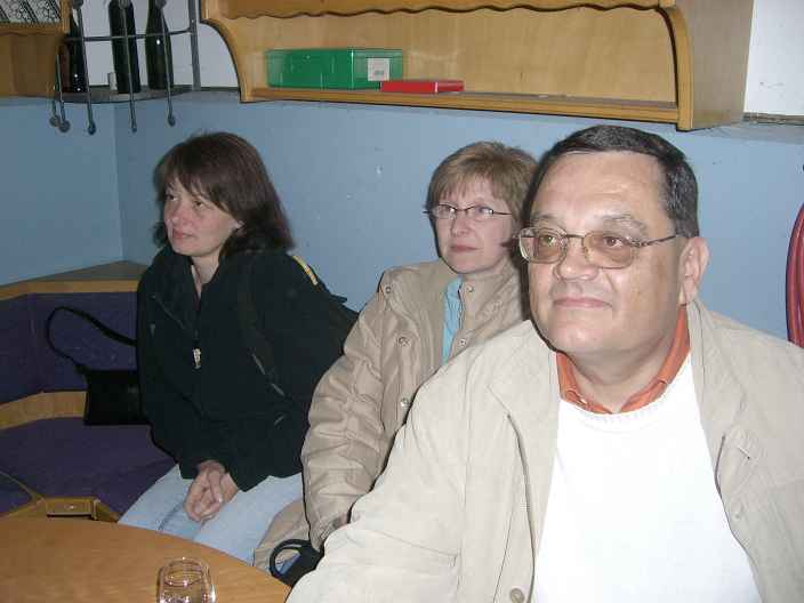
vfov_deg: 37.7
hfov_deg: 49.0
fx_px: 883
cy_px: 302
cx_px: 402
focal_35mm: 38
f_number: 2.7
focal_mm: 6.2
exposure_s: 1/60
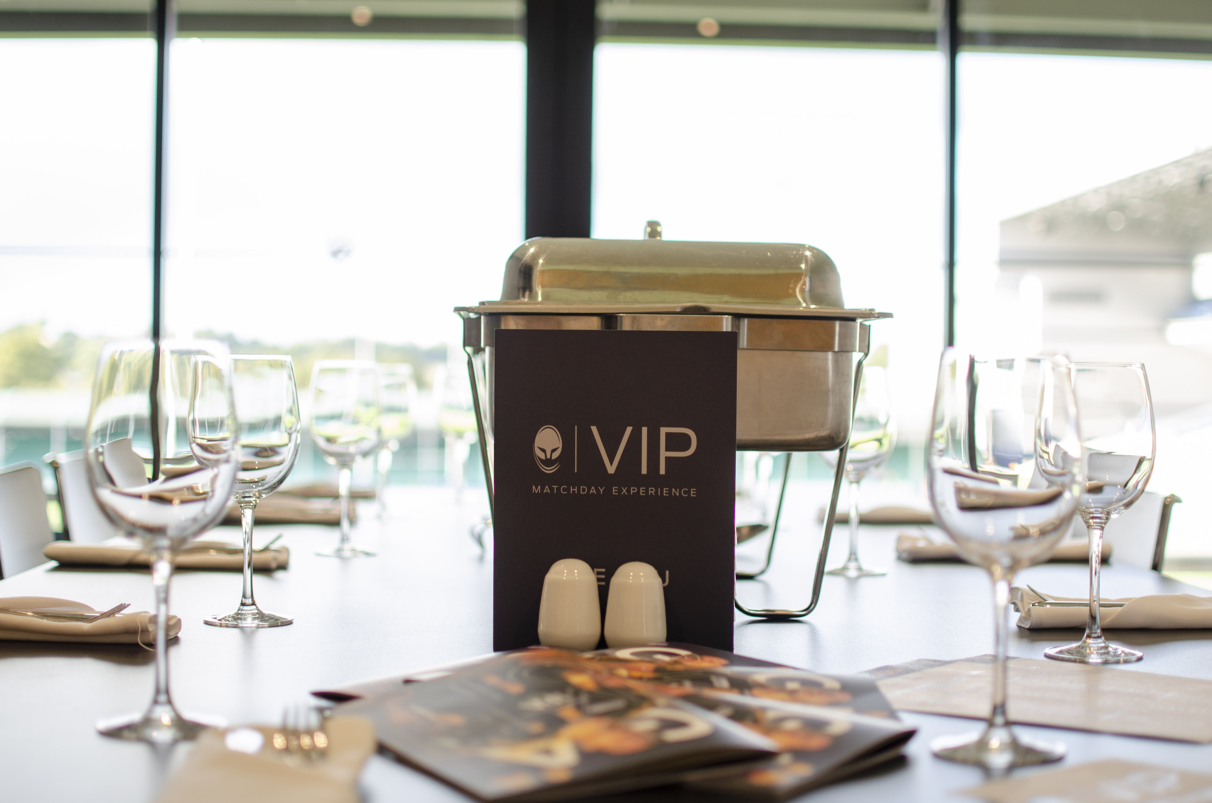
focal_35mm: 55
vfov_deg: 24.7
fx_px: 1832
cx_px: 616
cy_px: 398
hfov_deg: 36.6
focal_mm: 35
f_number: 1.8
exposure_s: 1/80
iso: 100
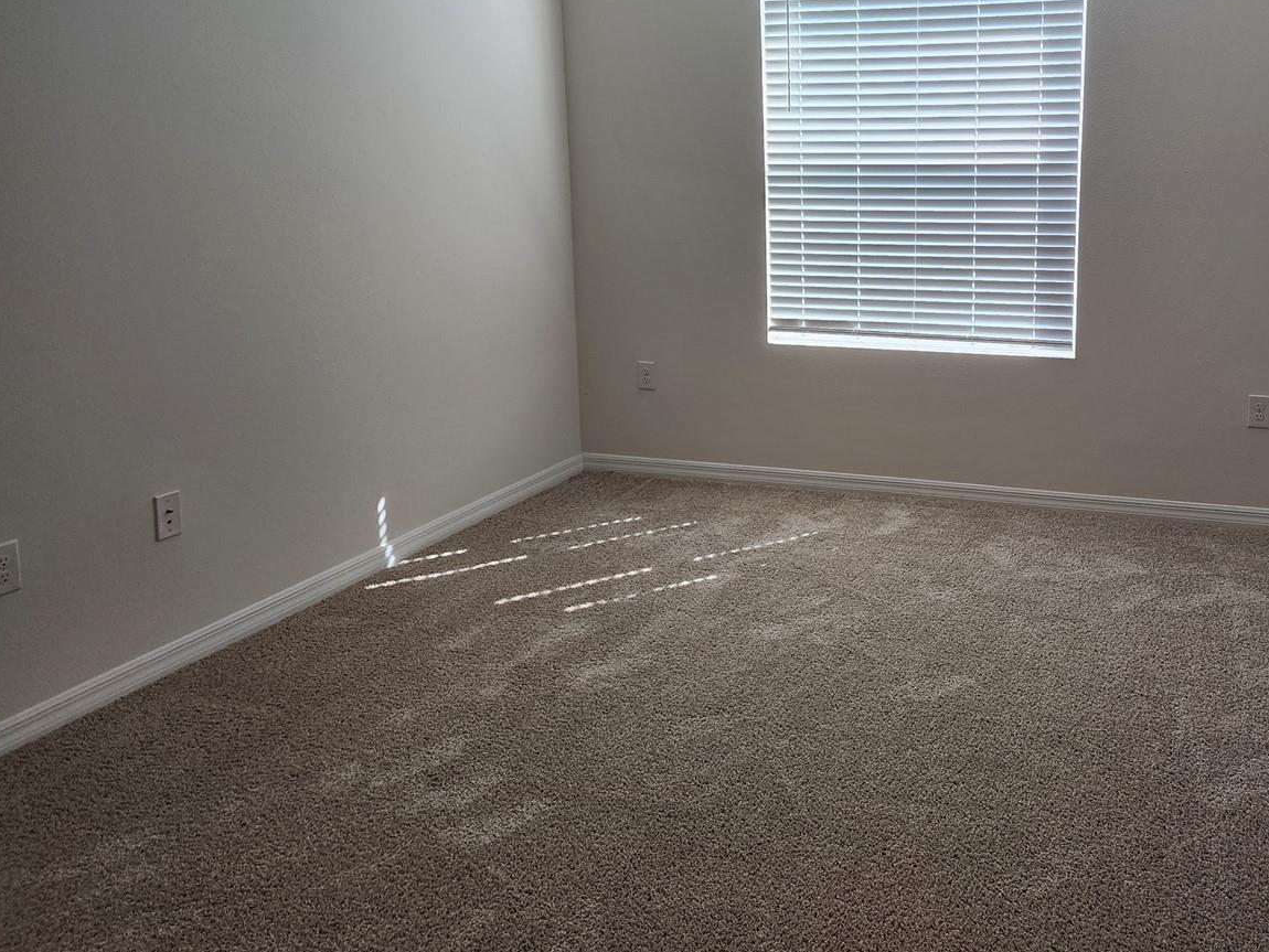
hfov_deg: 55.5
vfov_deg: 43.8
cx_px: 853
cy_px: 351
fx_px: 1173
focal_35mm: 32
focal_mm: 6.4
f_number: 1.8
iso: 100
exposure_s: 1/120
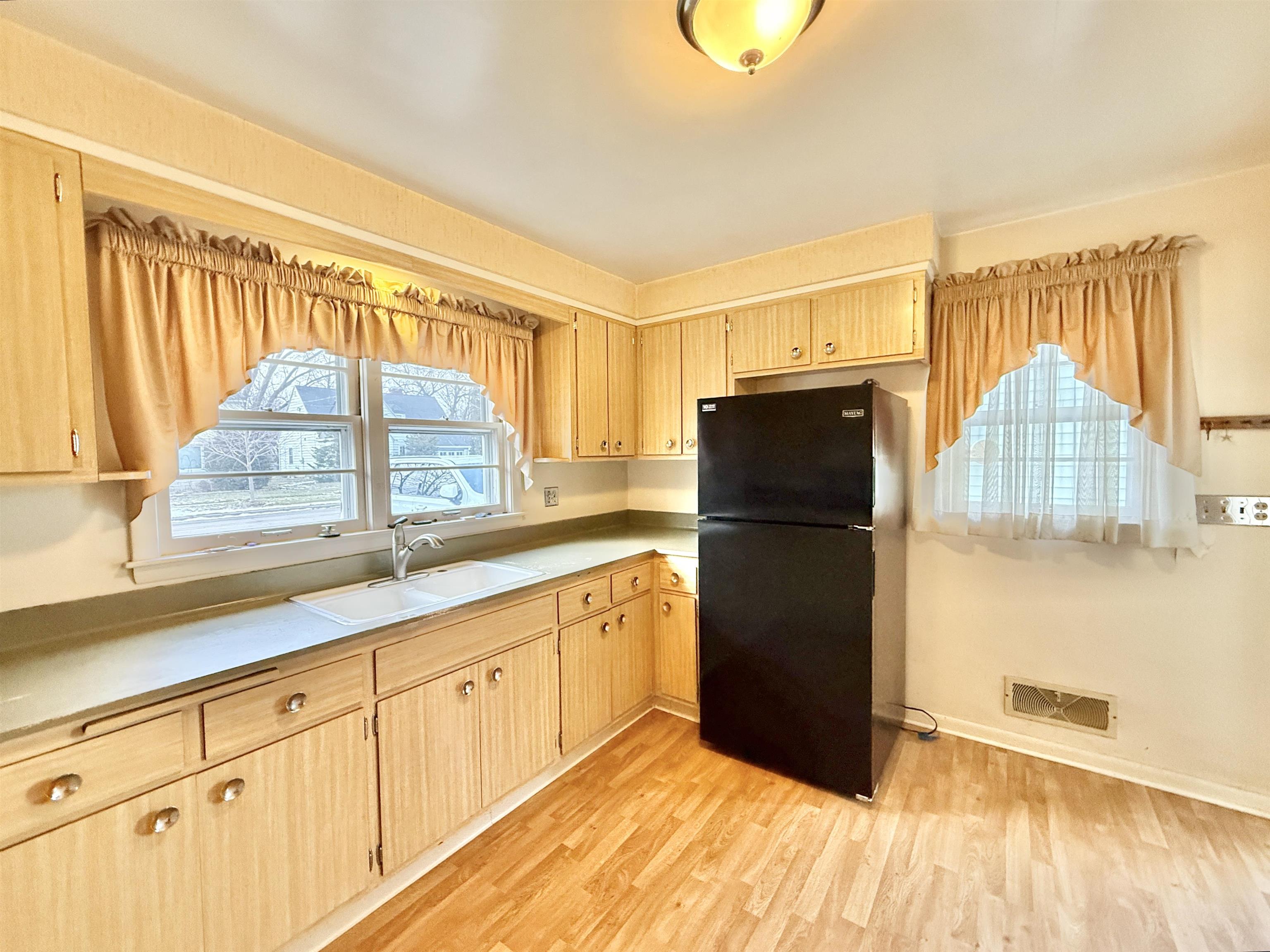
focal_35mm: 14
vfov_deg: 85.7
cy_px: 476
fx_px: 514
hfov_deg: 102.1
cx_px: 635
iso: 500
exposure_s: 1/120
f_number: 2.2
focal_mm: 2.22
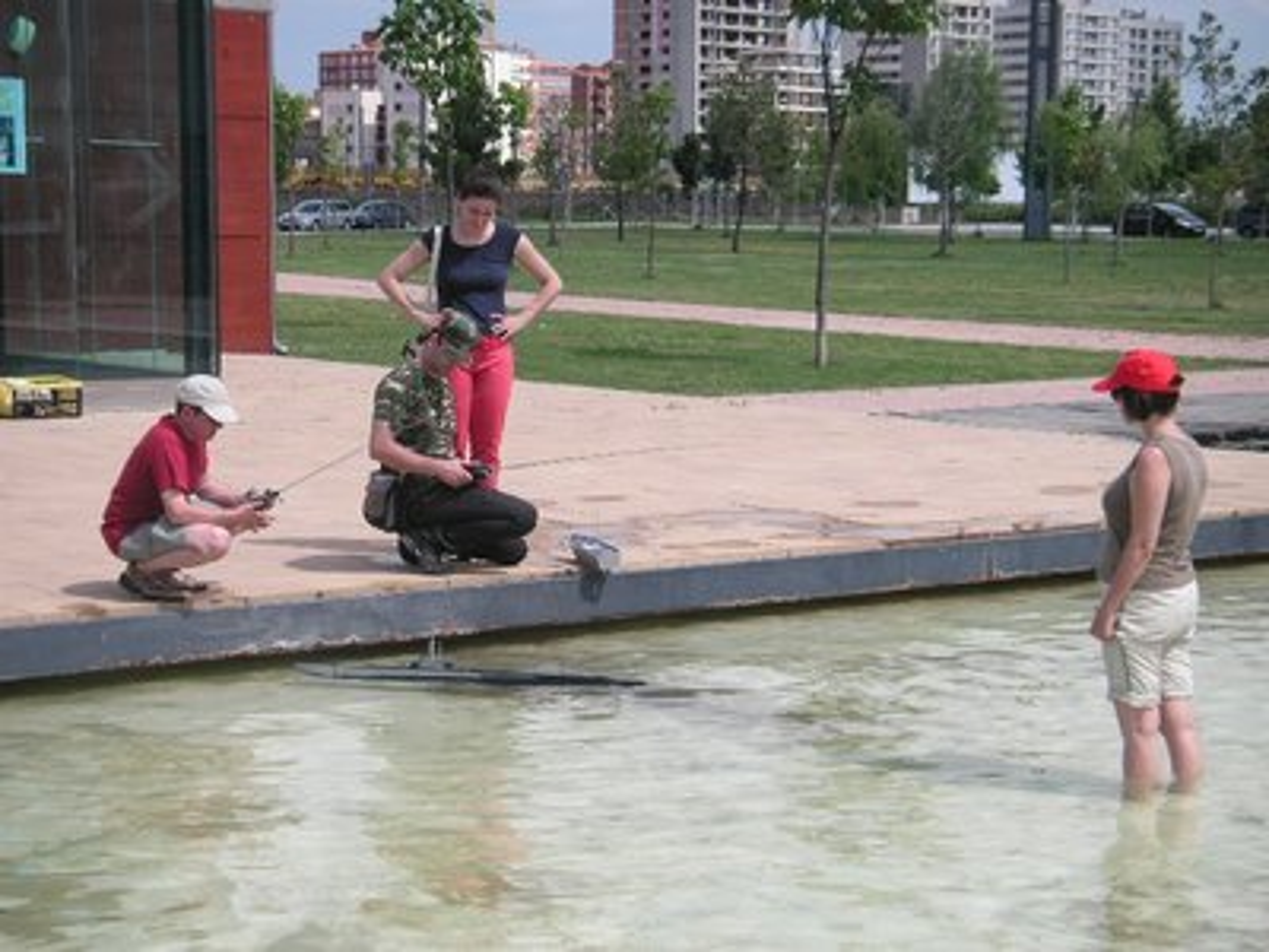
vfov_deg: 19.9
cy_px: 476
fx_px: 2713
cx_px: 634
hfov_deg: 26.3
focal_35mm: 74
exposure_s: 1/750
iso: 50
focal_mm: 12.4
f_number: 3.9
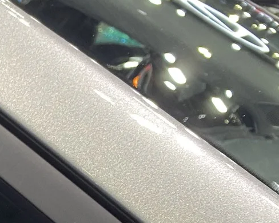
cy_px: 355
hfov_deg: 15.1
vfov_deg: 13.7
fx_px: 858
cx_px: -275
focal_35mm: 104
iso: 100
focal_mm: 4.25
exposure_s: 1/50
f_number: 1.8
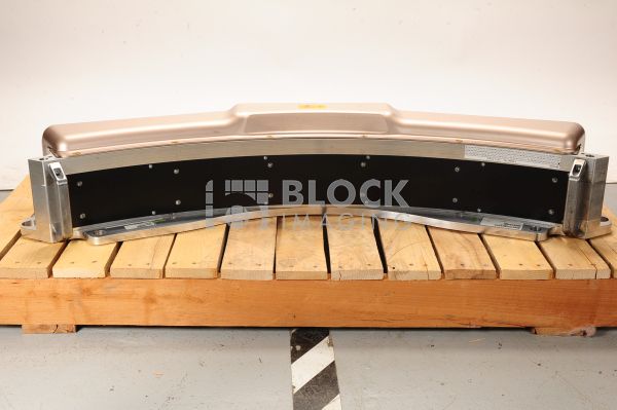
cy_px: 205
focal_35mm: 50
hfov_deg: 39.6
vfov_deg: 26.9
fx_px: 856
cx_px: 308
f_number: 14
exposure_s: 1/160
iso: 320
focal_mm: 50
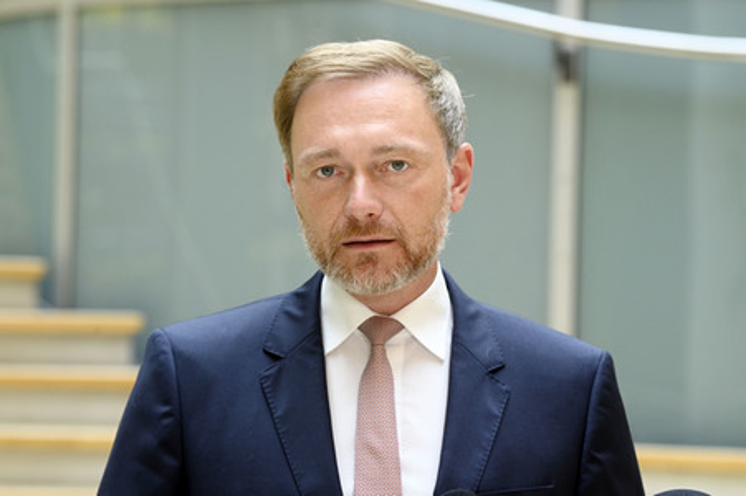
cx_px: 373
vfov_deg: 8.3
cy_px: 248
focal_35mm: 165
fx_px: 3417
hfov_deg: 12.5
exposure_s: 1/200
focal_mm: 165
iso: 2000
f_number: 7.1
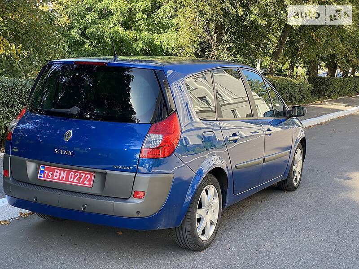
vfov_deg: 28.0
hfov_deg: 36.8
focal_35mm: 52
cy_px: 134
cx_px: 180
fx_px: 539
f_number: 2
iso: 20
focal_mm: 6
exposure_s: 1/168
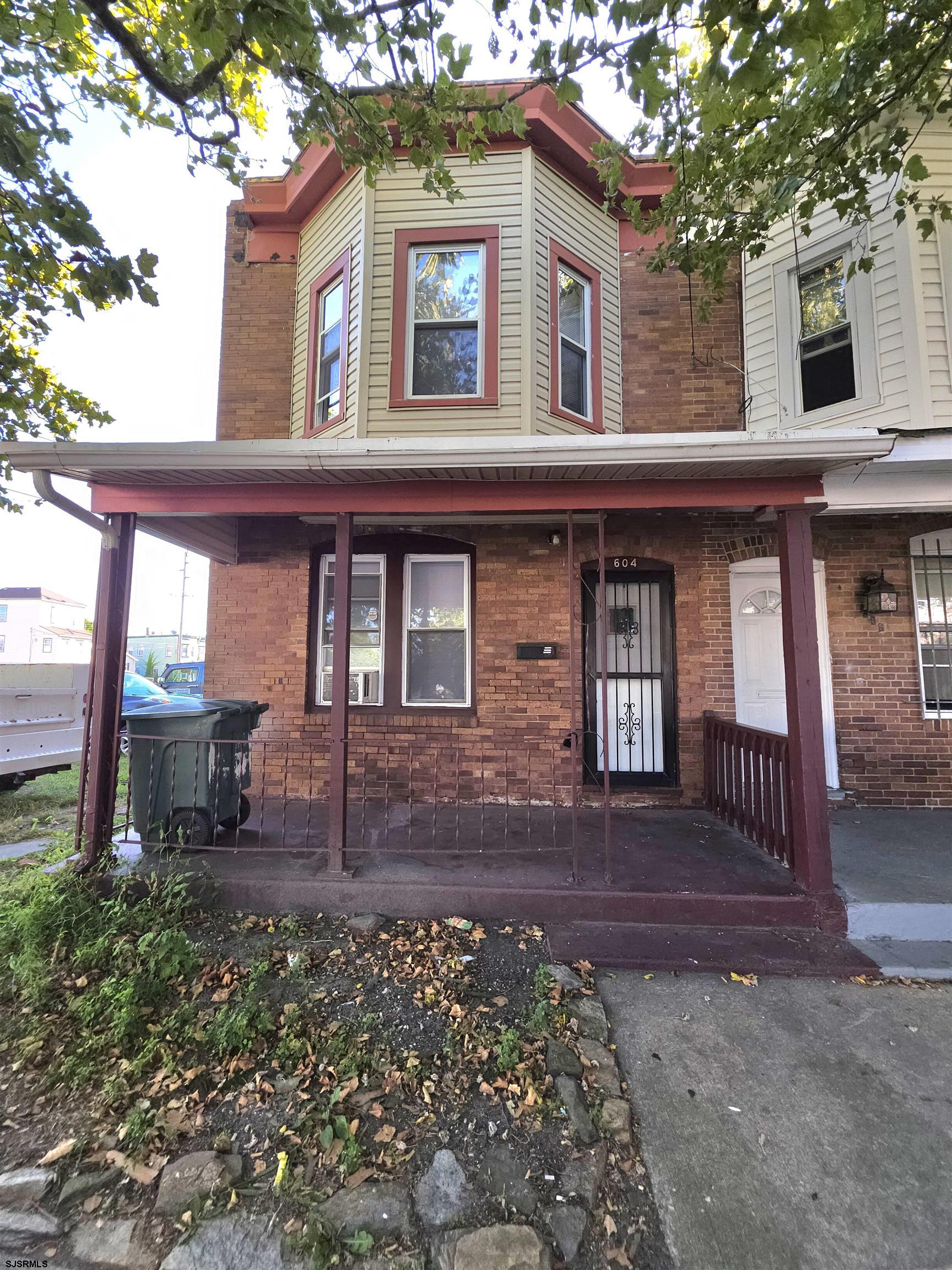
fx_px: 477
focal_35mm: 13
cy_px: 635
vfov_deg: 106.2
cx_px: 476
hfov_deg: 89.9
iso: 32
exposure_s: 1/120
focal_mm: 2.2
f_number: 1.9
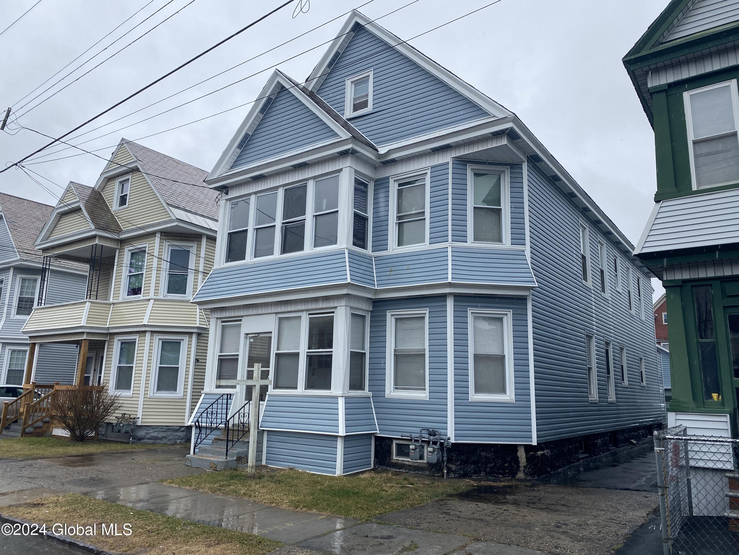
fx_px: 555
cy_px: 278
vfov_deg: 53.1
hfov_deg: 67.3
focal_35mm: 26
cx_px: 370
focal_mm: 4.25
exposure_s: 1/738
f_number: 1.8
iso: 32
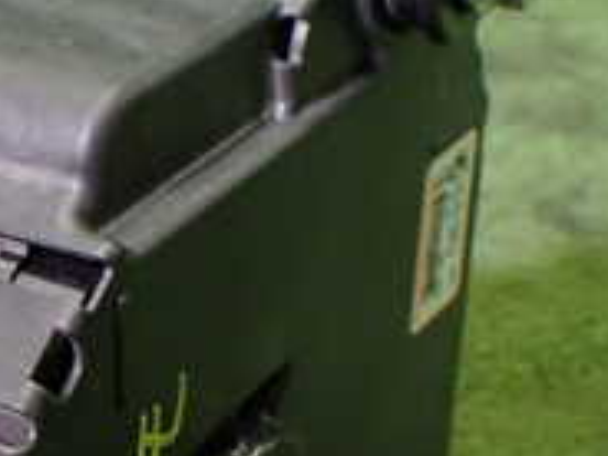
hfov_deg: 19.4
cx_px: -20
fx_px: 1721
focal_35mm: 98
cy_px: 367
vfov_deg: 15.0
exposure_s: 1/125
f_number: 2.3
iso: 500
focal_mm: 5.4
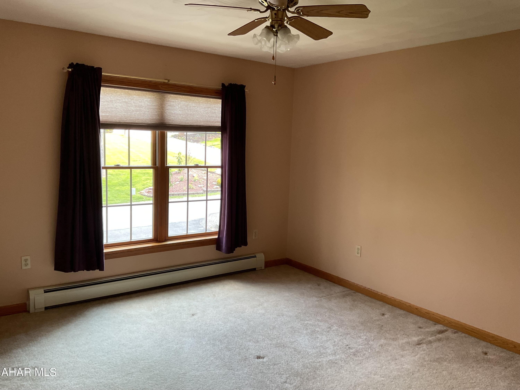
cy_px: 195
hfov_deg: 61.7
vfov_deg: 48.2
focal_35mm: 29
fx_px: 436
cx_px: 260
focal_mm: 3
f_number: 1.8
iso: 50
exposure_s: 1/60
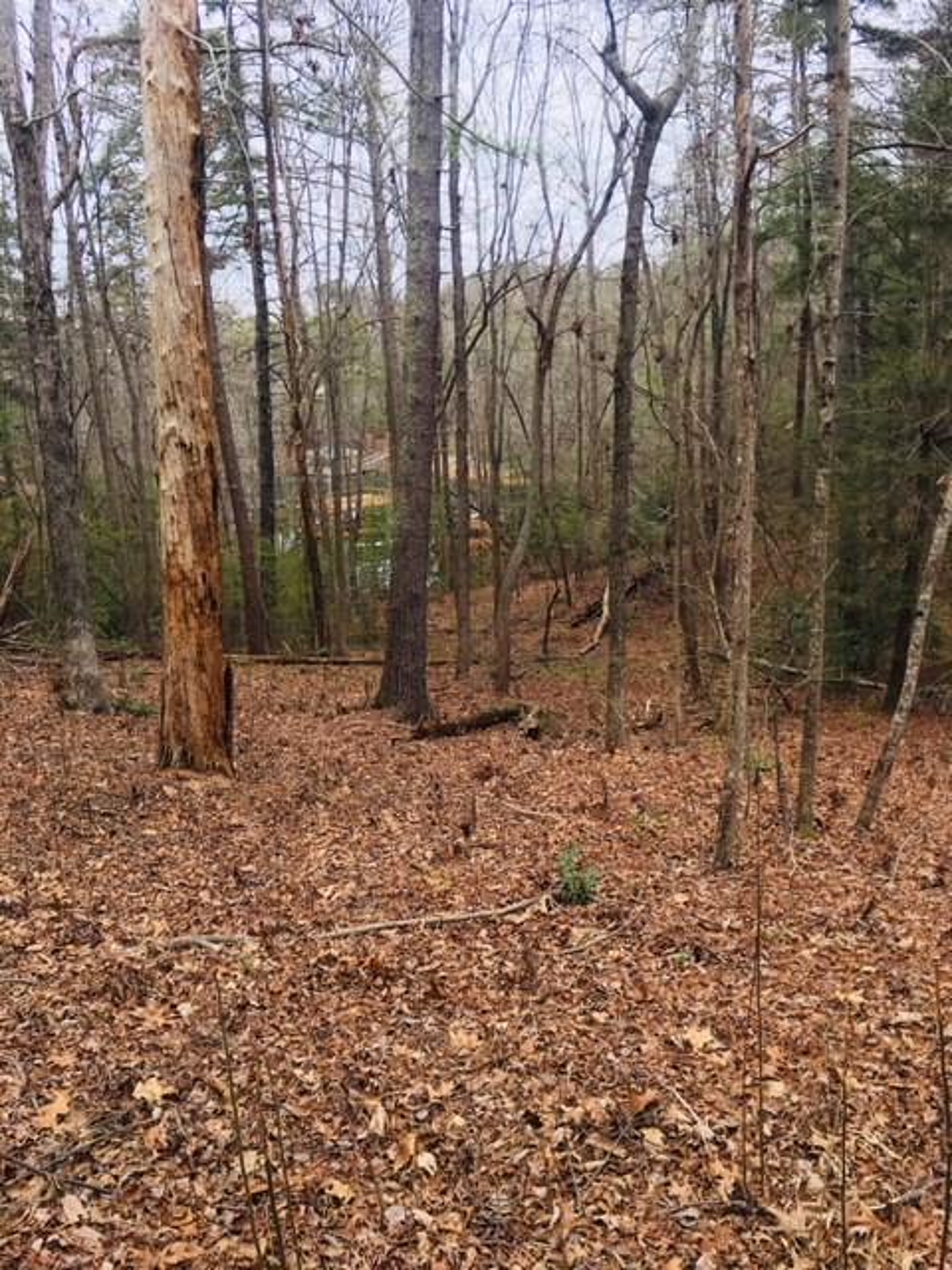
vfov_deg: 61.7
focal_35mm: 29
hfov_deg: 48.2
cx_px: 476
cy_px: 635
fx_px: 1063
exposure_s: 1/120
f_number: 2.2
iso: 25
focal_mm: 4.15
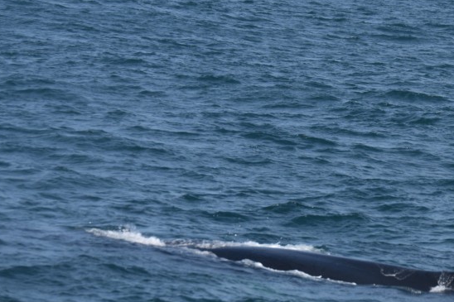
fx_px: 4475
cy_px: 237
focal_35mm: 355
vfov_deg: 3.9
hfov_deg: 5.8
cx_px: 316
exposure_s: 1/1600
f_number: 5.6
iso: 200
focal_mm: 120
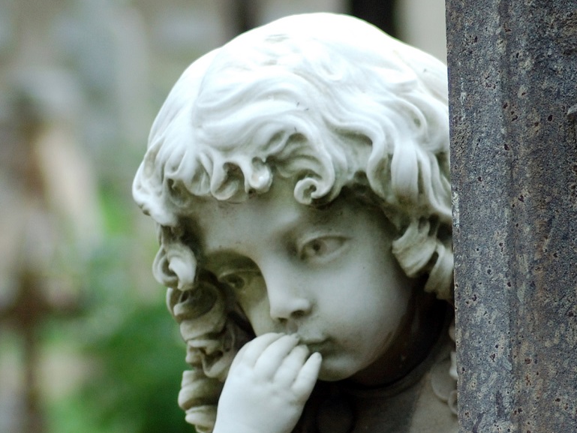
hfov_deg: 5.5
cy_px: 407
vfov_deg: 4.1
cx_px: 270
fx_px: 6002
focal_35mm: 360
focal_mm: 100
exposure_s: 1/400
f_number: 5
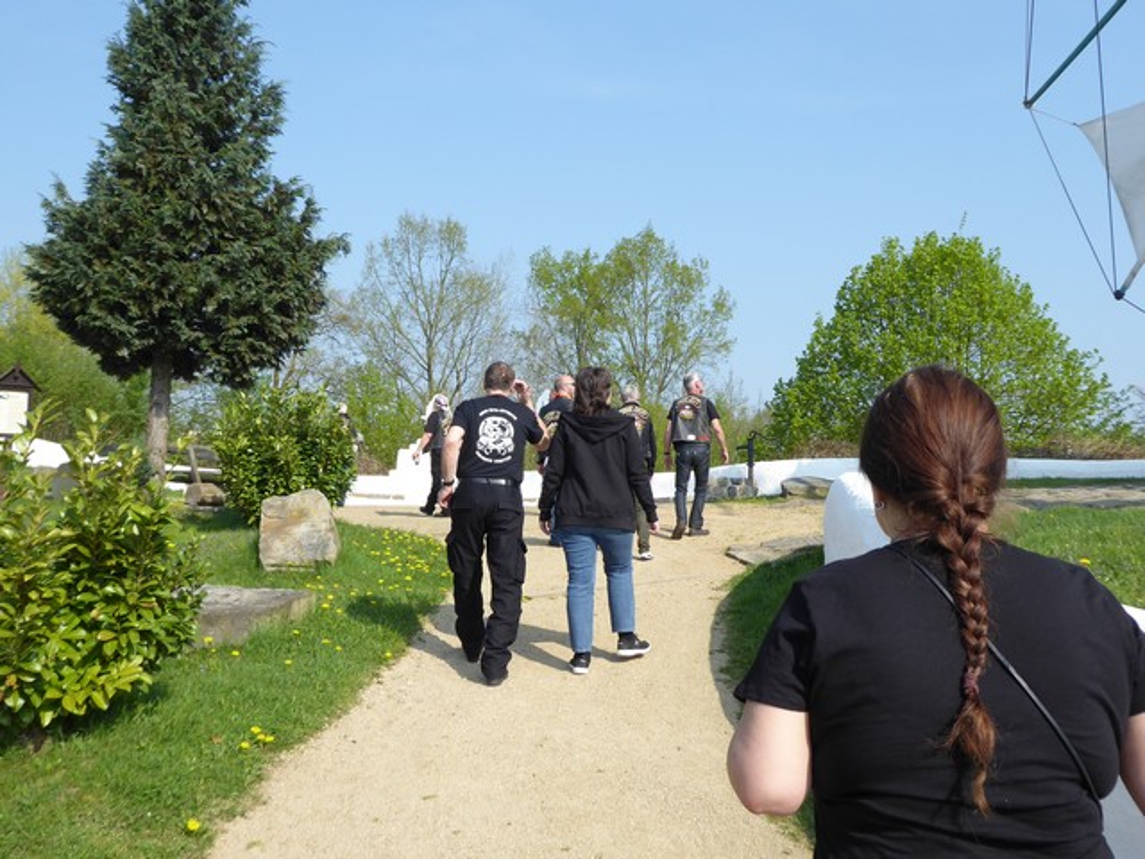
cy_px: 430
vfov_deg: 41.8
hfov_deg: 54.0
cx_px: 572
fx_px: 1125
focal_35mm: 34
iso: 80
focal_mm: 5.8
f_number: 3.6
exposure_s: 1/500
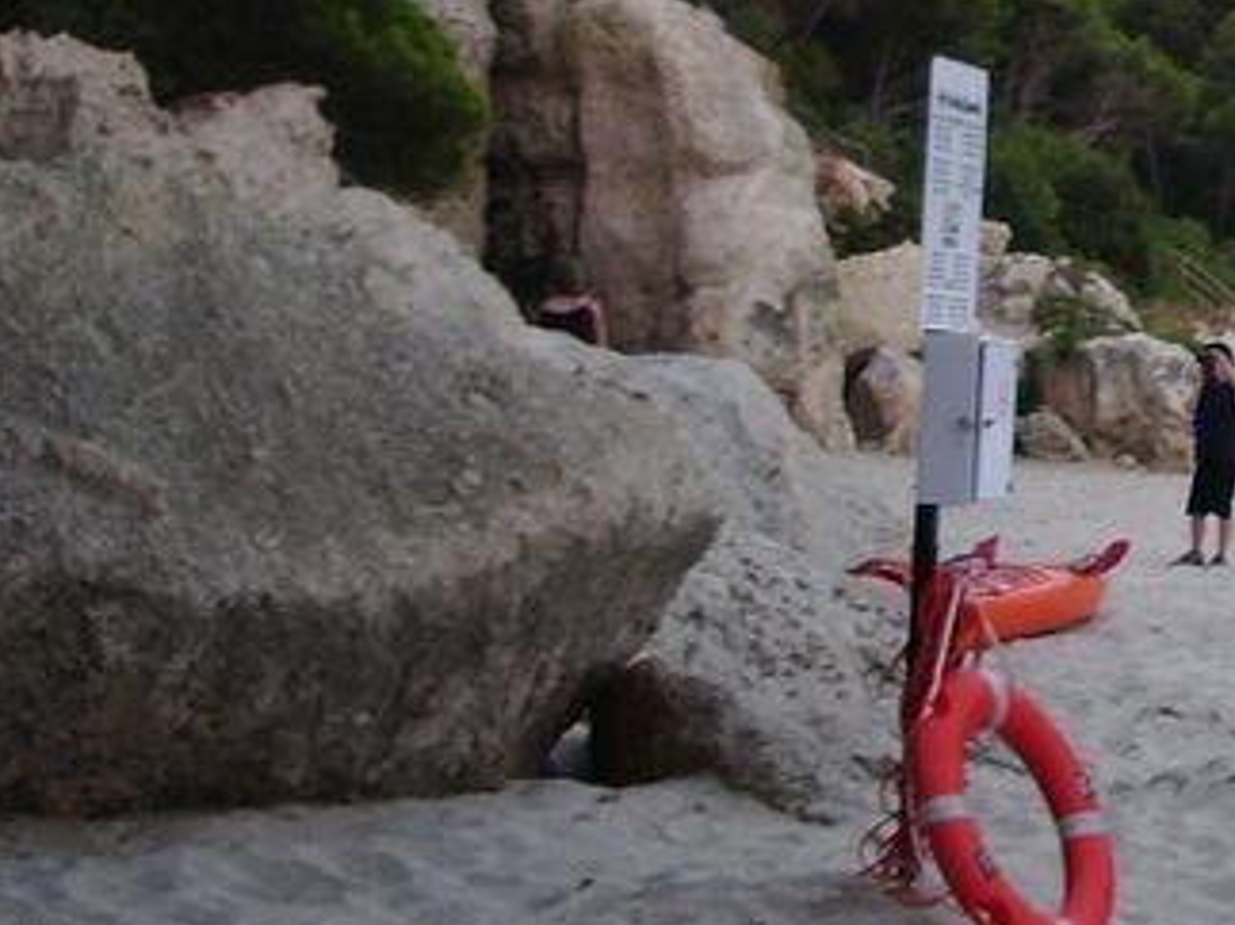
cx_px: 1484
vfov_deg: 13.3
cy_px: 245
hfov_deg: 17.0
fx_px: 3959
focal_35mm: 111
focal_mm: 5.8
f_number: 2.6
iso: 100
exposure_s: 1/80
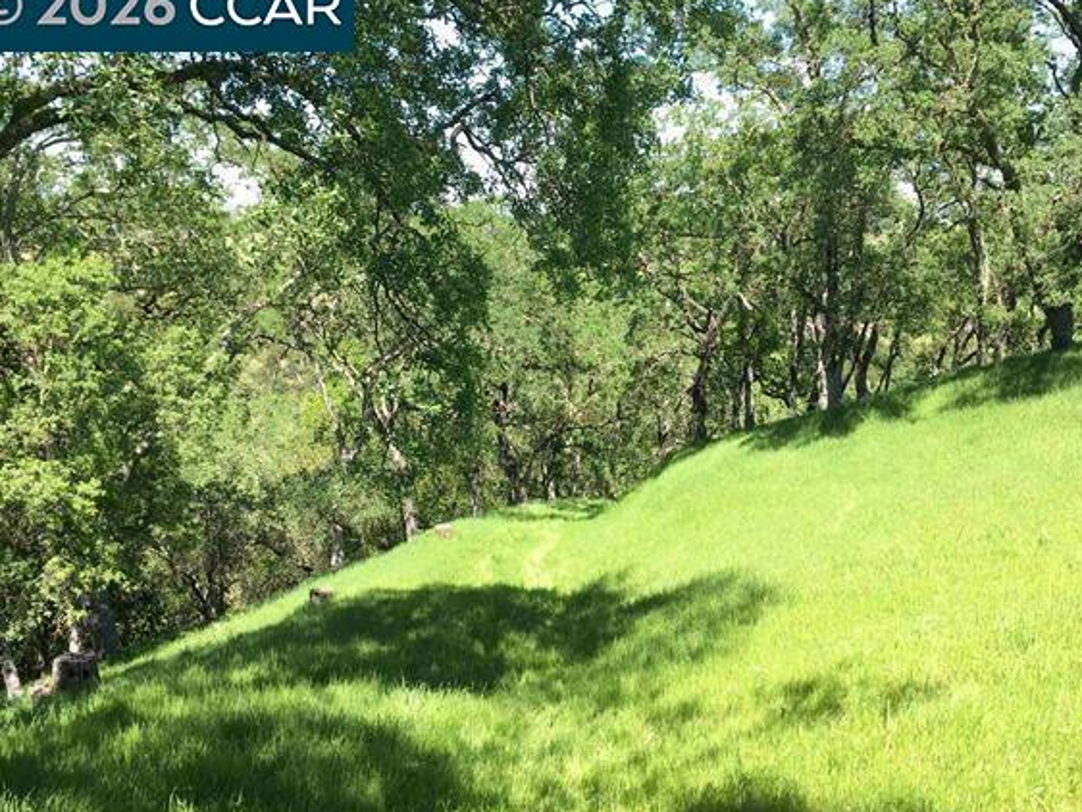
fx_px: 1032
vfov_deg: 43.0
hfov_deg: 55.3
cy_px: 418
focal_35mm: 33
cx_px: 585
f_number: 2.2
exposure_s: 1/306
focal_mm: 4.15
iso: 25
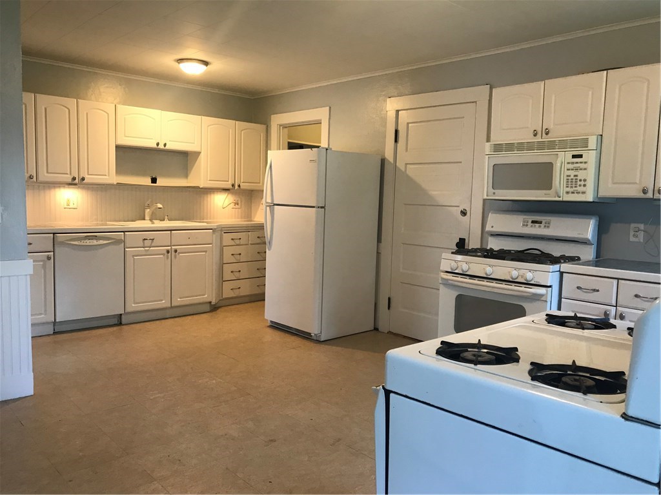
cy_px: 248
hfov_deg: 63.4
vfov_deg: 49.7
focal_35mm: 28
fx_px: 535
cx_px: 330
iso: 40
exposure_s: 1/20
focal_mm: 3.99
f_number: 1.8
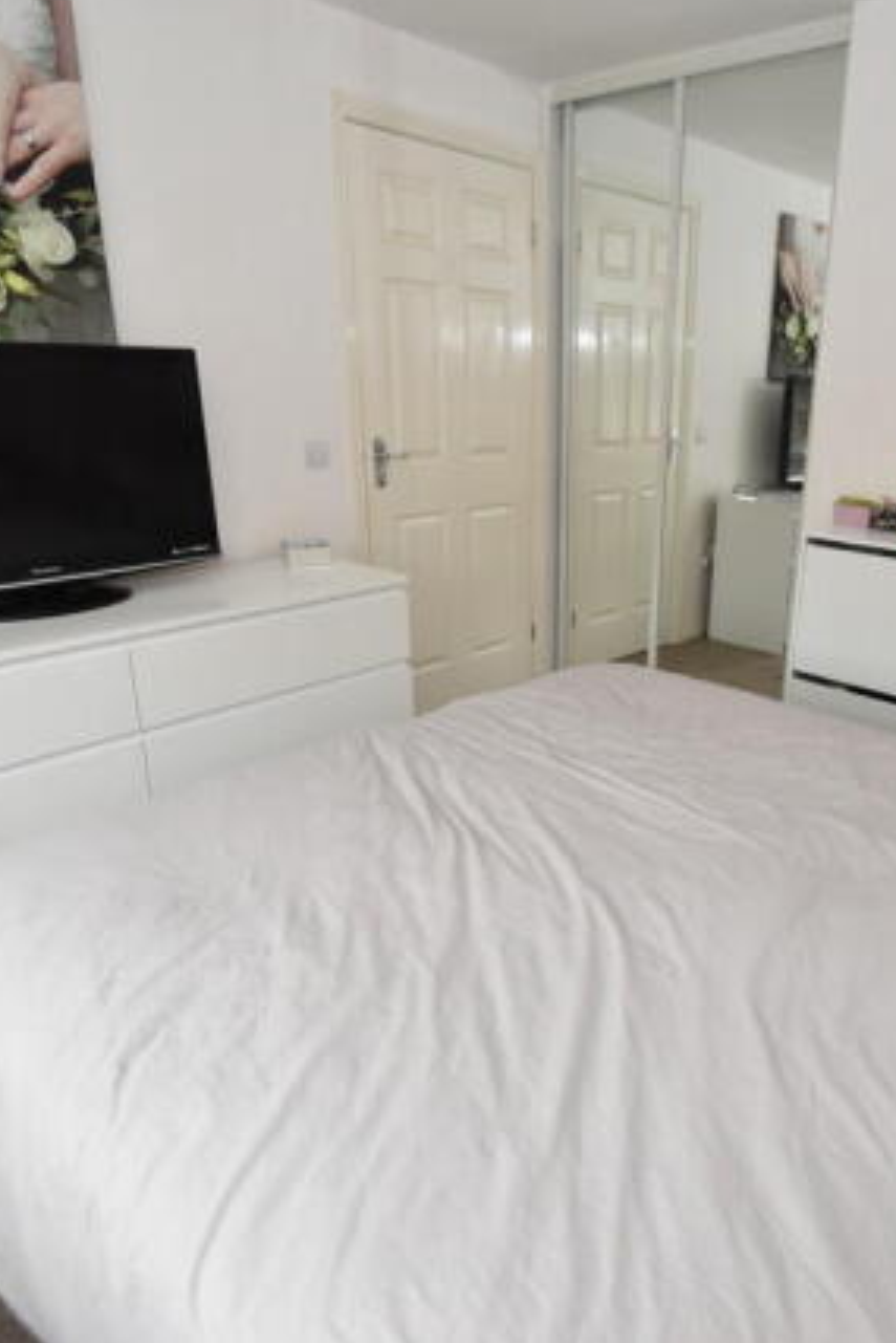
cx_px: 605
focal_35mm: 23
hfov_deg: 53.9
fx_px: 858
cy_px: 662
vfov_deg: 76.1
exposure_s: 1/60
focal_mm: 10
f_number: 3.5
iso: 800
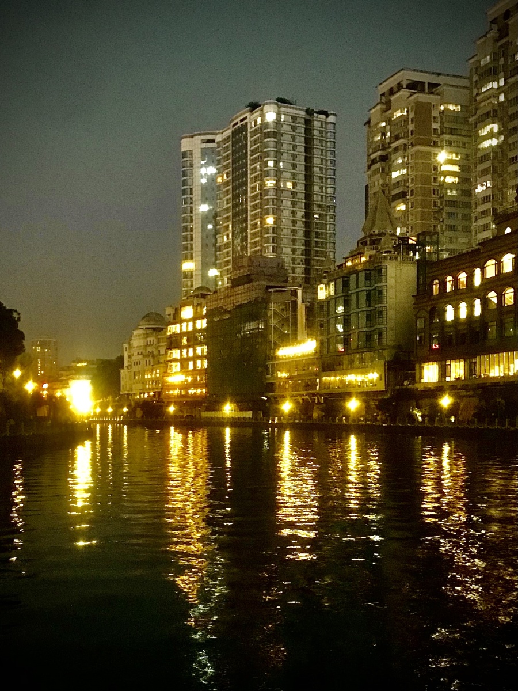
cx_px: 259
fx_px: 559
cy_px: 346
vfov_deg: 63.4
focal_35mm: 28
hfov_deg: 49.7
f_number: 1.8
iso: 250
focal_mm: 3.99
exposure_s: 1/4
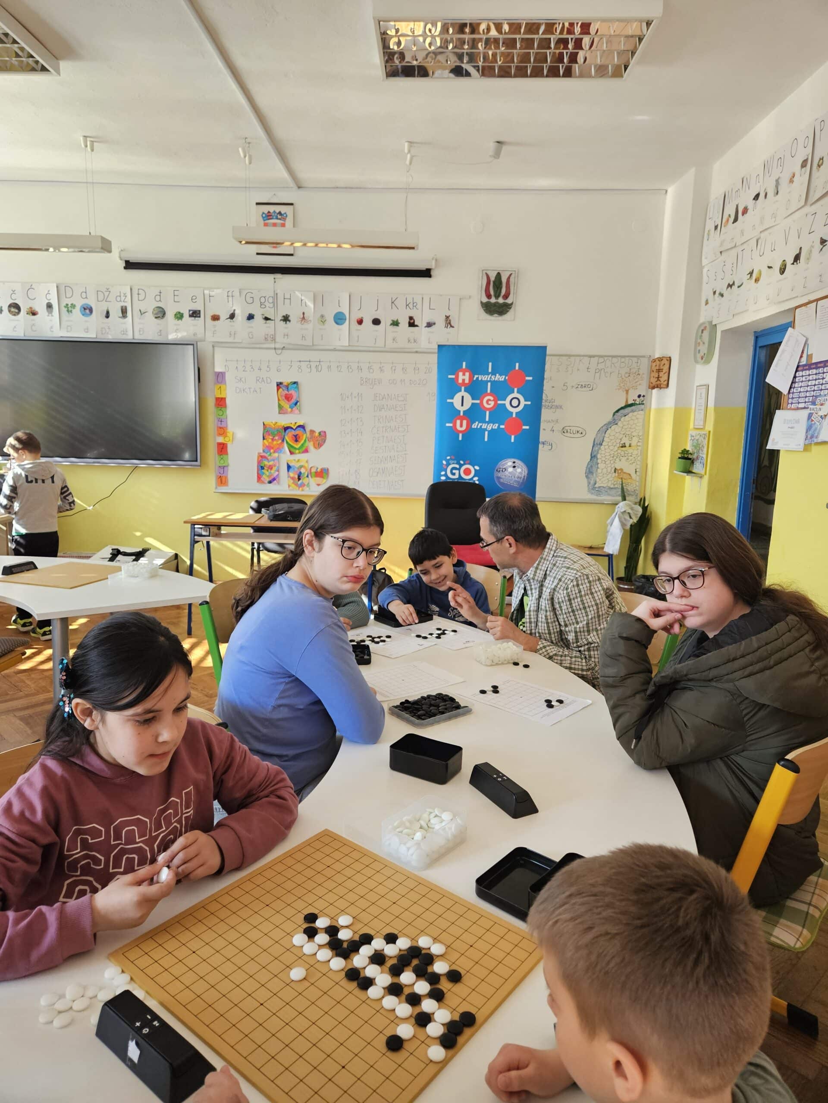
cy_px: 552
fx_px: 734
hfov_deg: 58.9
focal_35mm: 23
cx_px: 414
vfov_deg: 73.9
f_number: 1.8
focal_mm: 5.4
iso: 250
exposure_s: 1/207
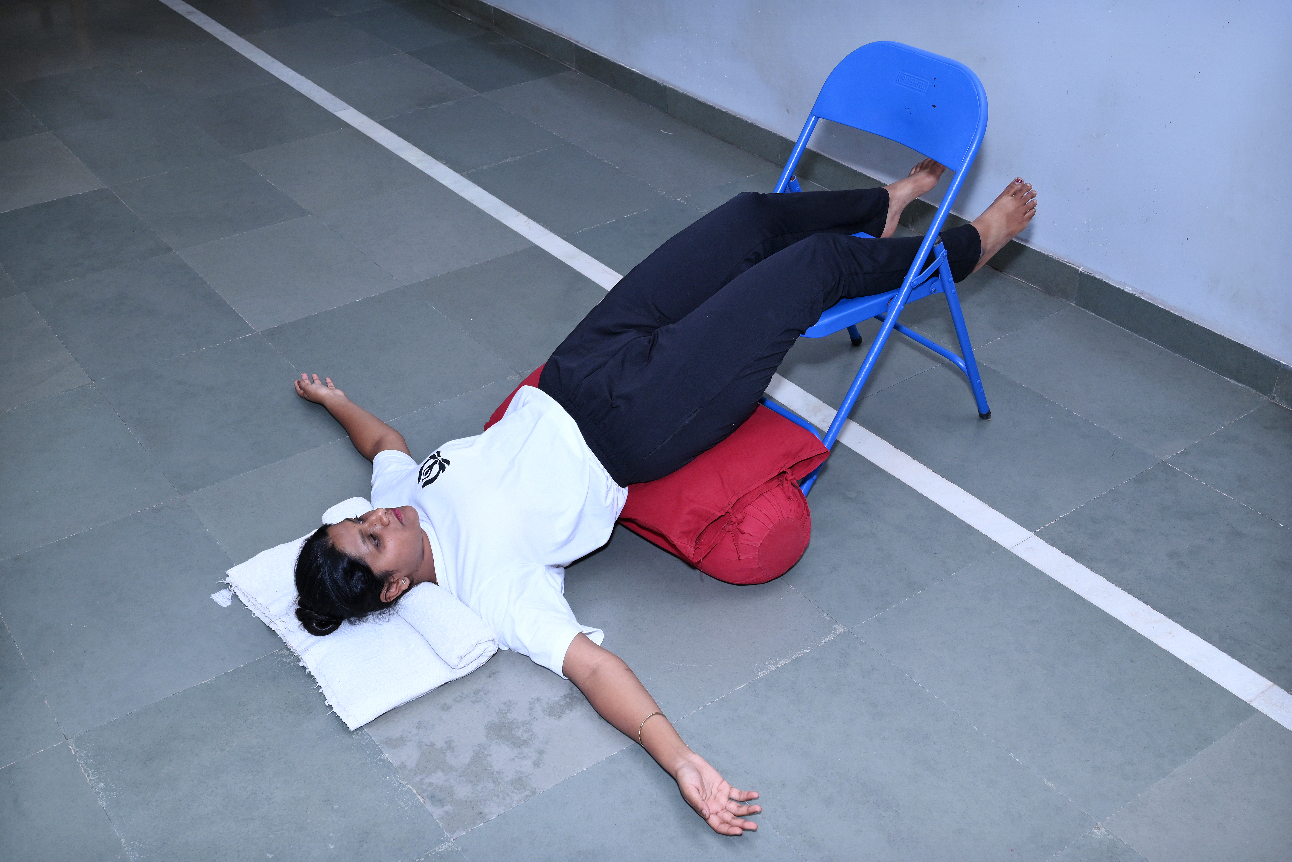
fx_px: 1328
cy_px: 431
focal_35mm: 37
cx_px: 646
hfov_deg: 51.9
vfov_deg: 36.0
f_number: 6.3
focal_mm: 37
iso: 400
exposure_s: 1/60
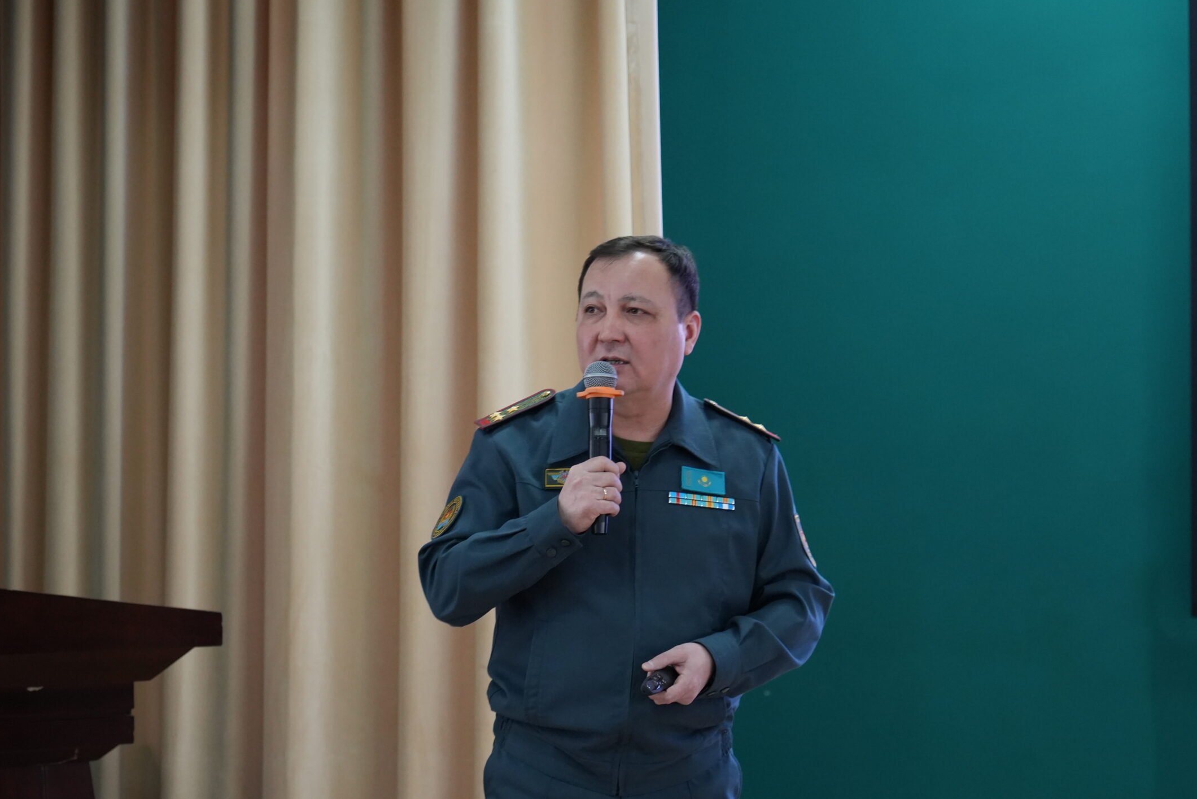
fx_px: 3292
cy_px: 443
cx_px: 591
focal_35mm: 99
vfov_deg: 13.8
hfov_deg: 20.6
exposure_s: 1/100
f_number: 4
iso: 3200
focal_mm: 82
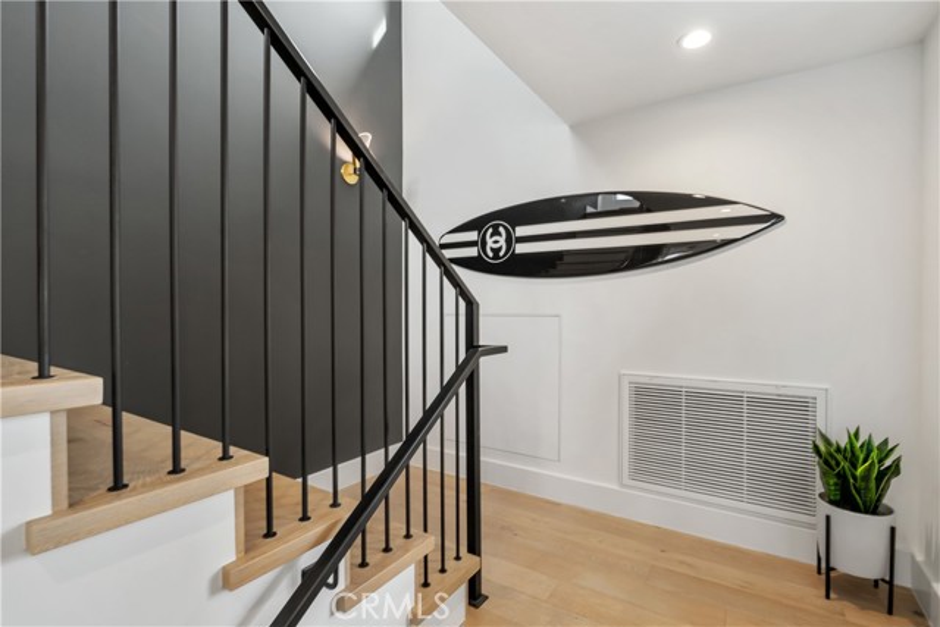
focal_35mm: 16
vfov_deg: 73.8
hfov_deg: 96.7
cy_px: 314
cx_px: 470
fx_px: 418
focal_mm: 16
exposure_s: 1/10
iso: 320
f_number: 8
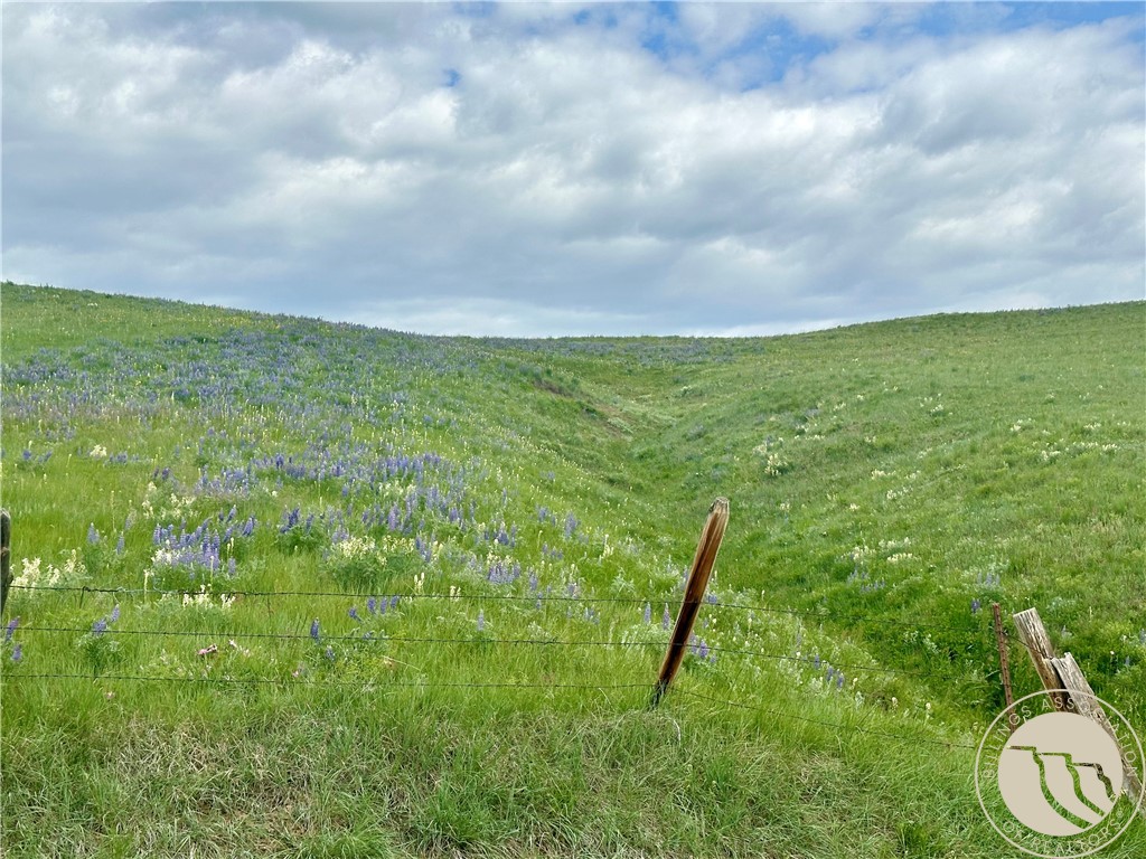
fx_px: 1589
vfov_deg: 30.3
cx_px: 573
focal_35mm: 48
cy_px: 430
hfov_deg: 39.7
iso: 64
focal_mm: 6.86
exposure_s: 1/4184
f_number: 1.78
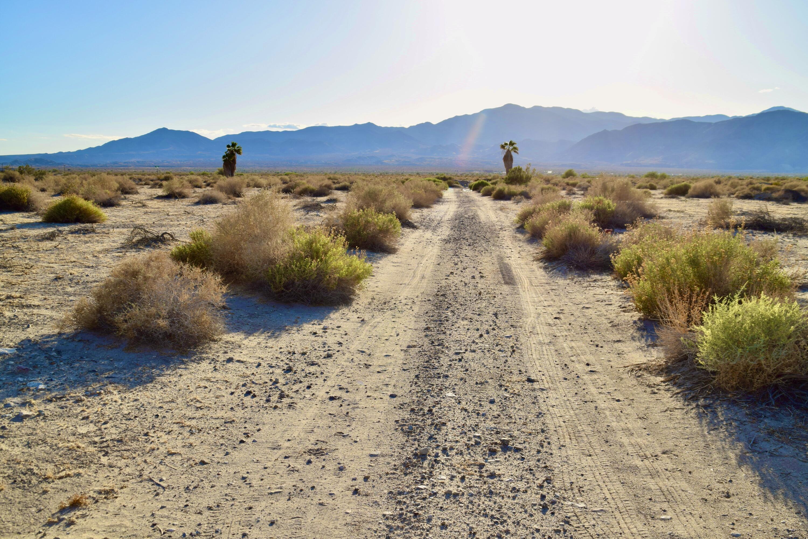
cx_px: 404
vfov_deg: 35.5
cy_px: 270
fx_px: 842
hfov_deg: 51.3
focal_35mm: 38
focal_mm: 25
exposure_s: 1/200
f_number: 13
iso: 100
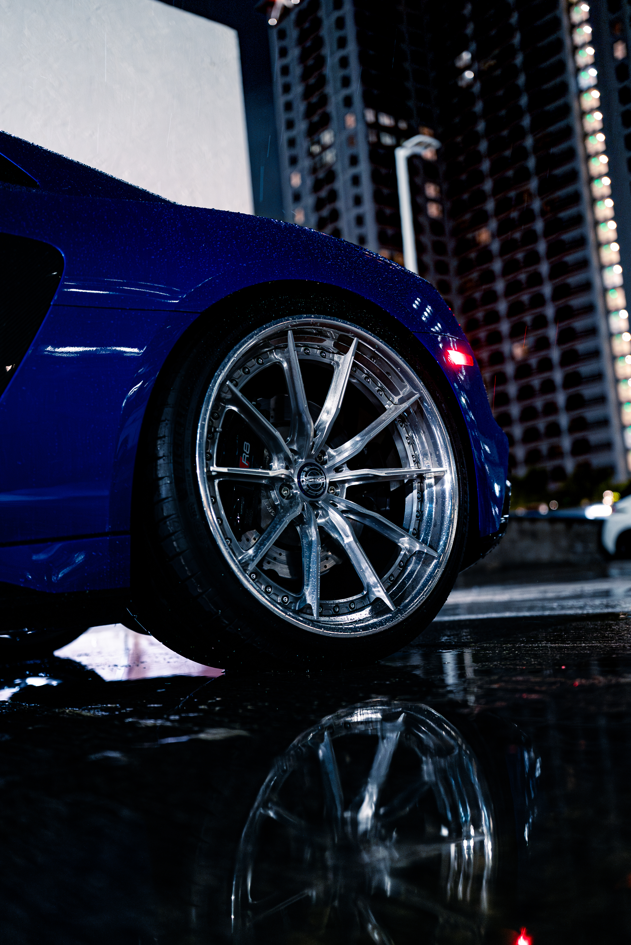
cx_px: 316
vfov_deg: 55.2
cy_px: 472
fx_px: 903
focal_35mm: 34
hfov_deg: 38.5
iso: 800
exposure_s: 1/60
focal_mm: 34.4
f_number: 1.8
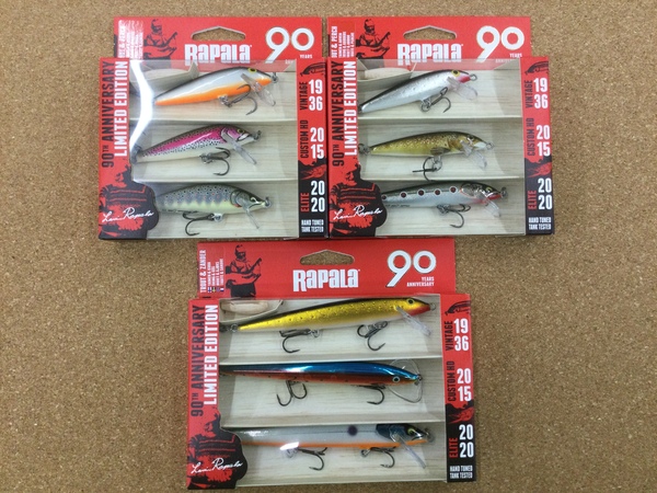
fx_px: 588
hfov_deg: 58.4
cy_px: 246
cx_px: 328
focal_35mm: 31
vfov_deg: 45.4
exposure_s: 1/30
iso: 32
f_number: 2.4
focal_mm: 3.3
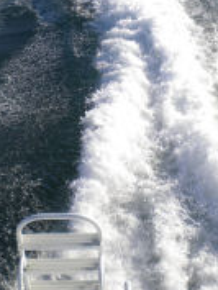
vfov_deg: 24.4
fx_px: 663
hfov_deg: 18.4
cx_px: 188
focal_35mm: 79
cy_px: 70
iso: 80
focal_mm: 6.3
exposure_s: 1/1000
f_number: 4.6
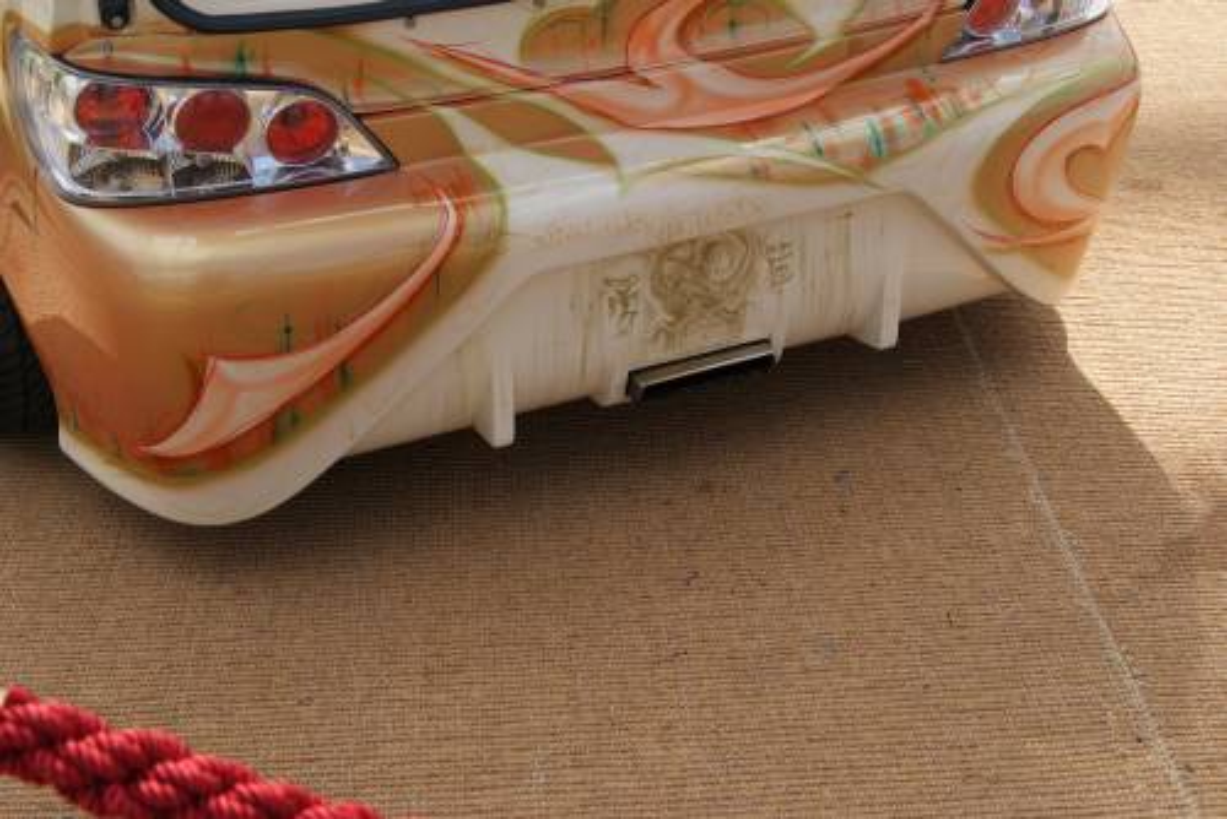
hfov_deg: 37.8
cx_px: 614
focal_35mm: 52
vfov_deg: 25.8
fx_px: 1790
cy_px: 410
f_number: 7.1
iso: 100
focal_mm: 35
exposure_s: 1/100
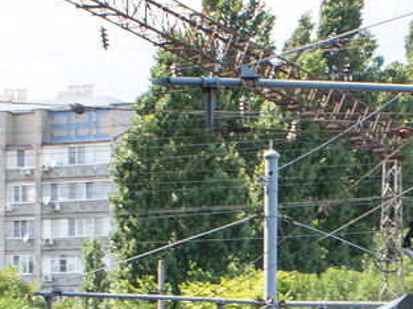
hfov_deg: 14.7
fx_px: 1502
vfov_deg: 11.4
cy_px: 431
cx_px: 595
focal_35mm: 126
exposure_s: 1/160
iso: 250
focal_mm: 21
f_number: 11
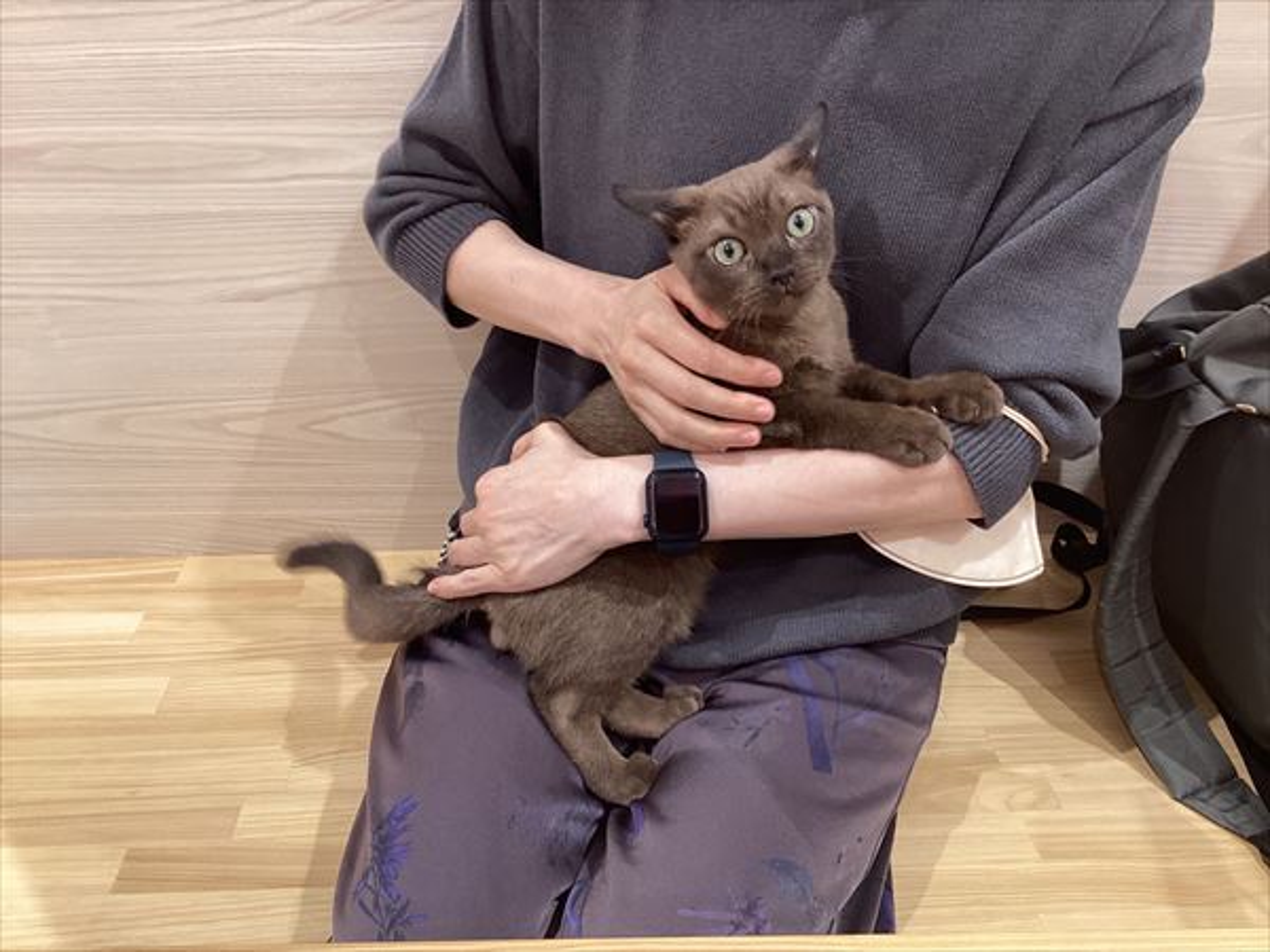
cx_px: 635
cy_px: 476
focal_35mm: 31
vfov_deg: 45.4
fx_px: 1137
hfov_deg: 58.4
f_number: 2.4
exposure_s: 1/50
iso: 80
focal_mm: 3.3
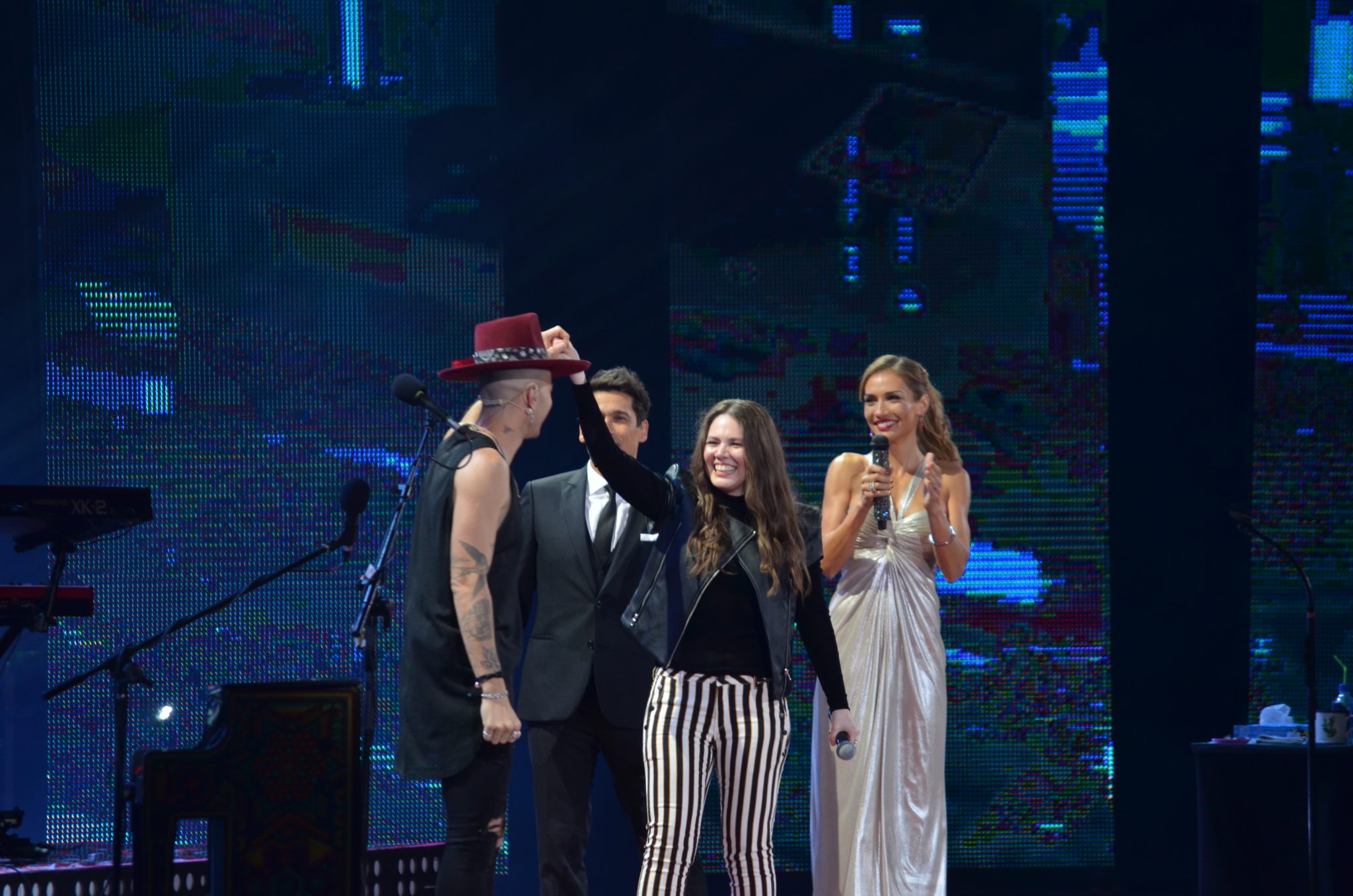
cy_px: 448
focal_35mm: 262
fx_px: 9844
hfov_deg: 7.9
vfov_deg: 5.2
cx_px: 676
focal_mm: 175
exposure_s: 1/125
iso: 800
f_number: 5.3
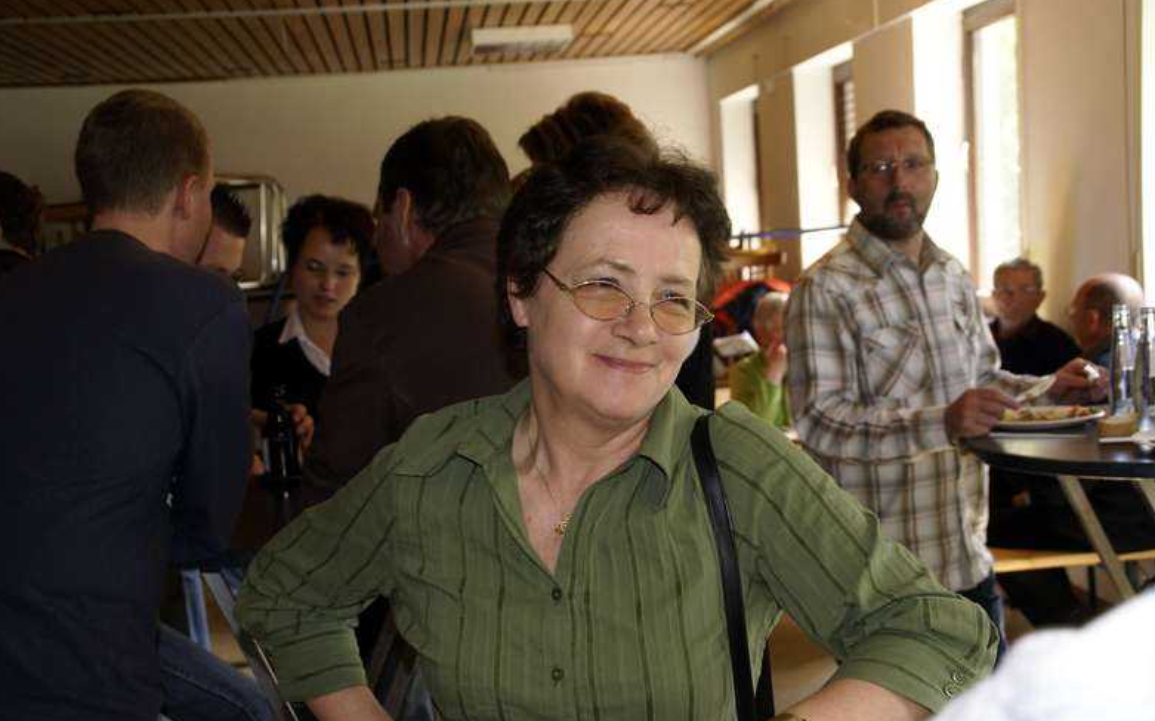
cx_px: 586
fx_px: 1479
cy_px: 388
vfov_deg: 27.4
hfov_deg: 42.6
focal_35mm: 47
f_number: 5.6
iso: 400
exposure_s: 1/60
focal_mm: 30
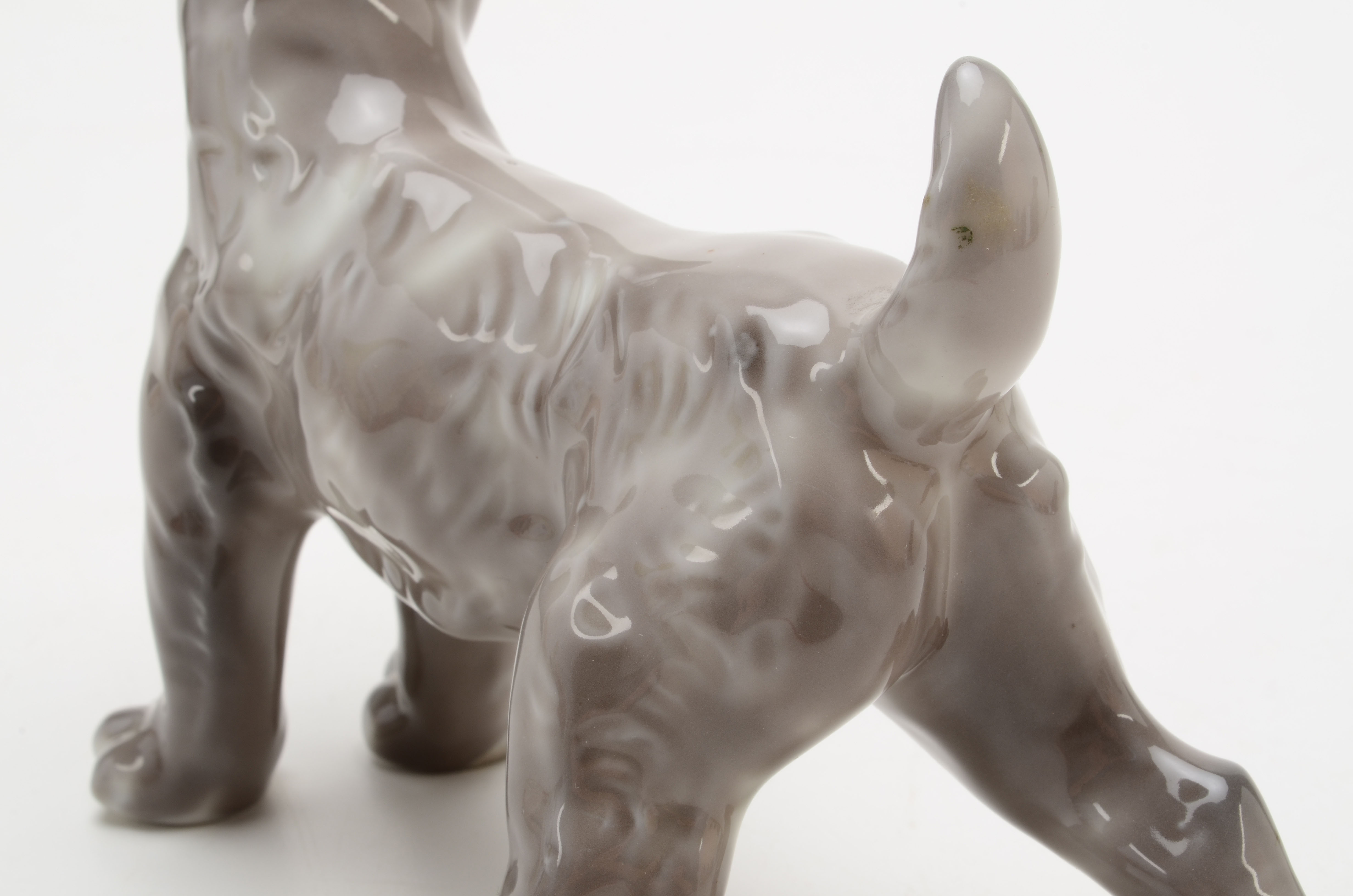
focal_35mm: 82
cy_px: 448
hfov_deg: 24.7
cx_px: 676
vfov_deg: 16.5
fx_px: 3094
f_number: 22
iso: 100
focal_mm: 55
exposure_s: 1/160
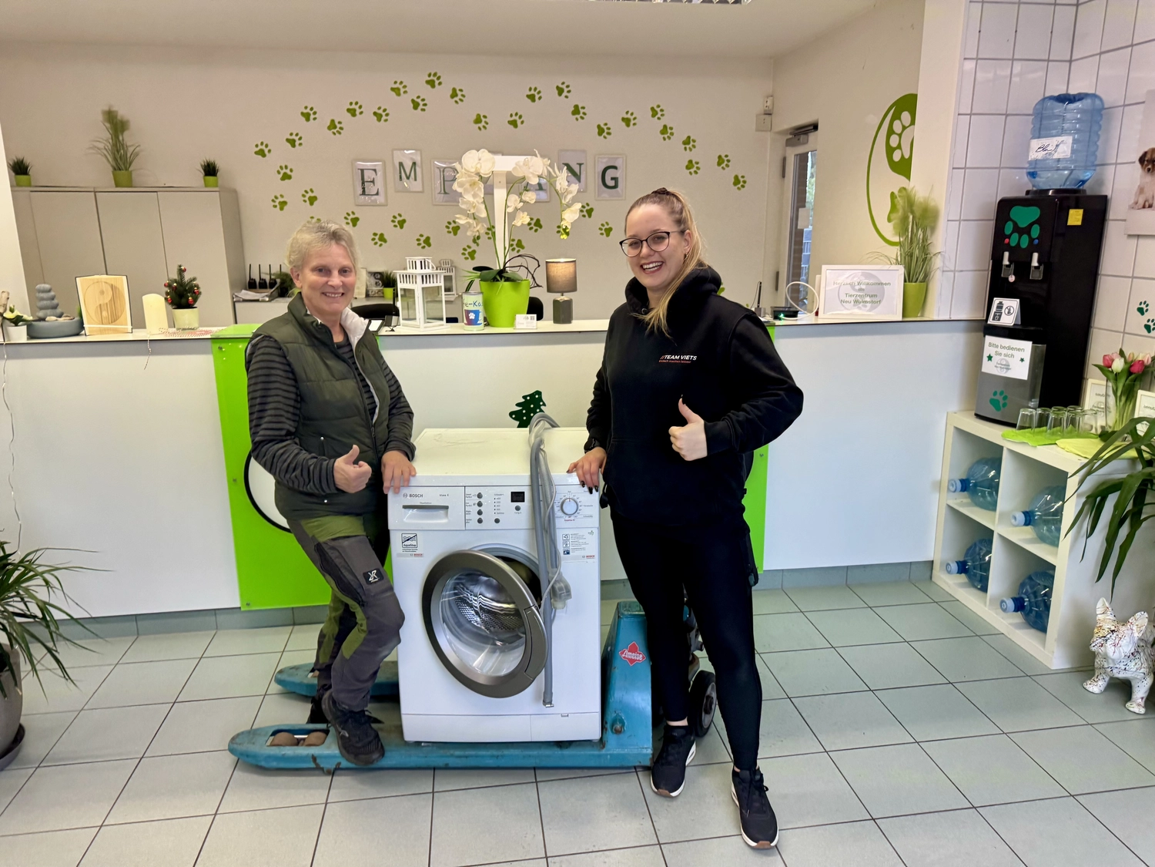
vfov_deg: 56.8
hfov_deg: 71.6
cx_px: 578
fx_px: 801
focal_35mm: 24
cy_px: 434
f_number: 1.78
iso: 125
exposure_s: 1/100
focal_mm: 6.76
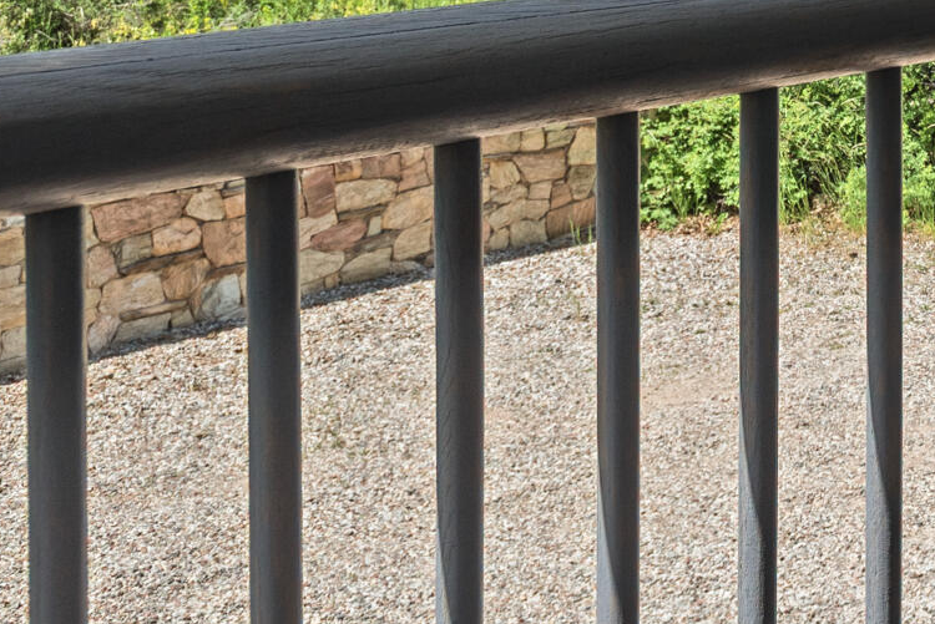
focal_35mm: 80
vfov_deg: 15.8
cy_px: -299
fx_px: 2079
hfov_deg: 20.7
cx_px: 1482
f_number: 7.1
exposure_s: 1/80
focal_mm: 20
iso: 125
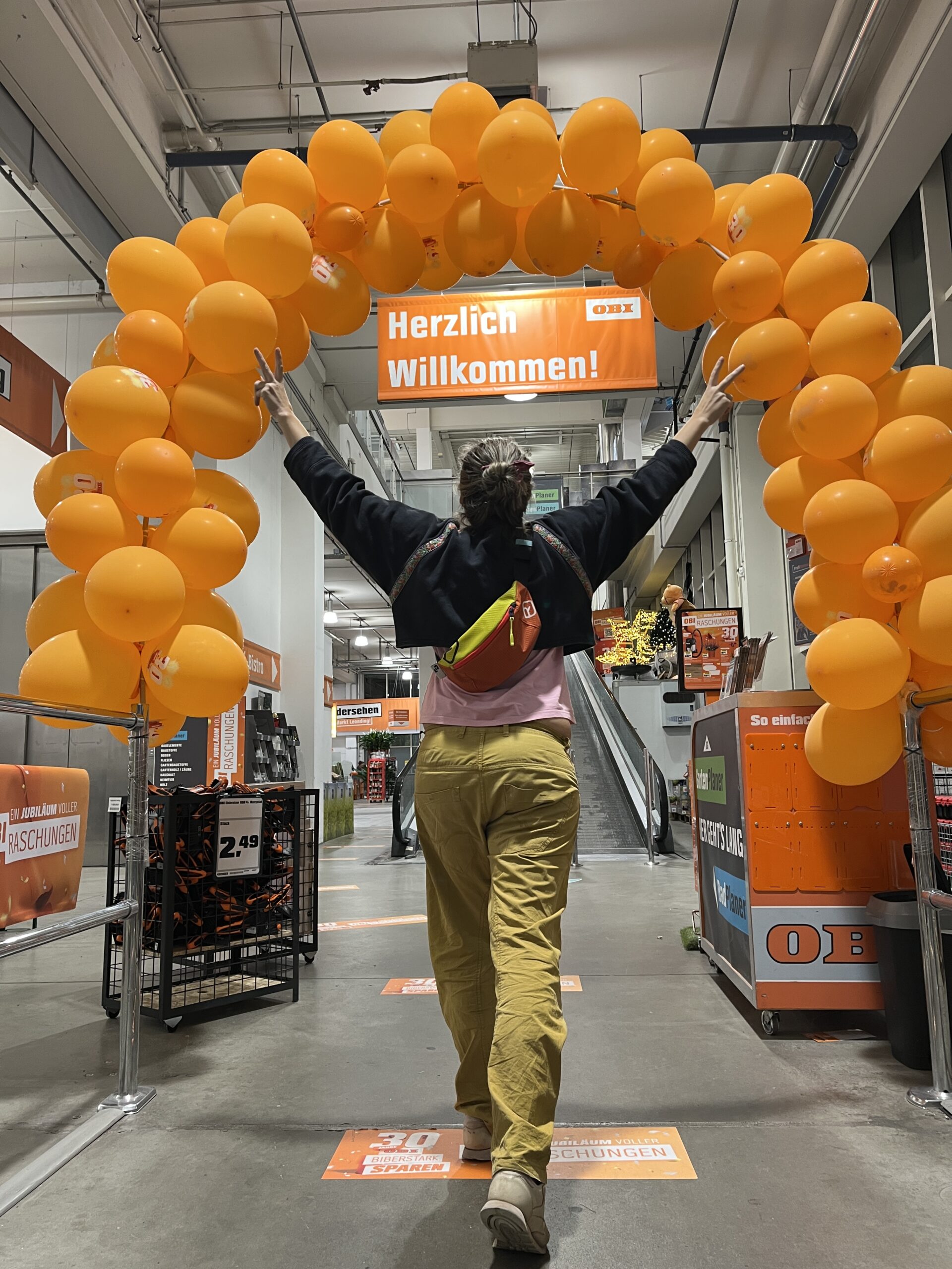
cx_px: 476
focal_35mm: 26
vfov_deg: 67.3
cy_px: 634
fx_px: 953
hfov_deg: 53.1
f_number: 1.6
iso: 100
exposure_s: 1/50
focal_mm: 5.1
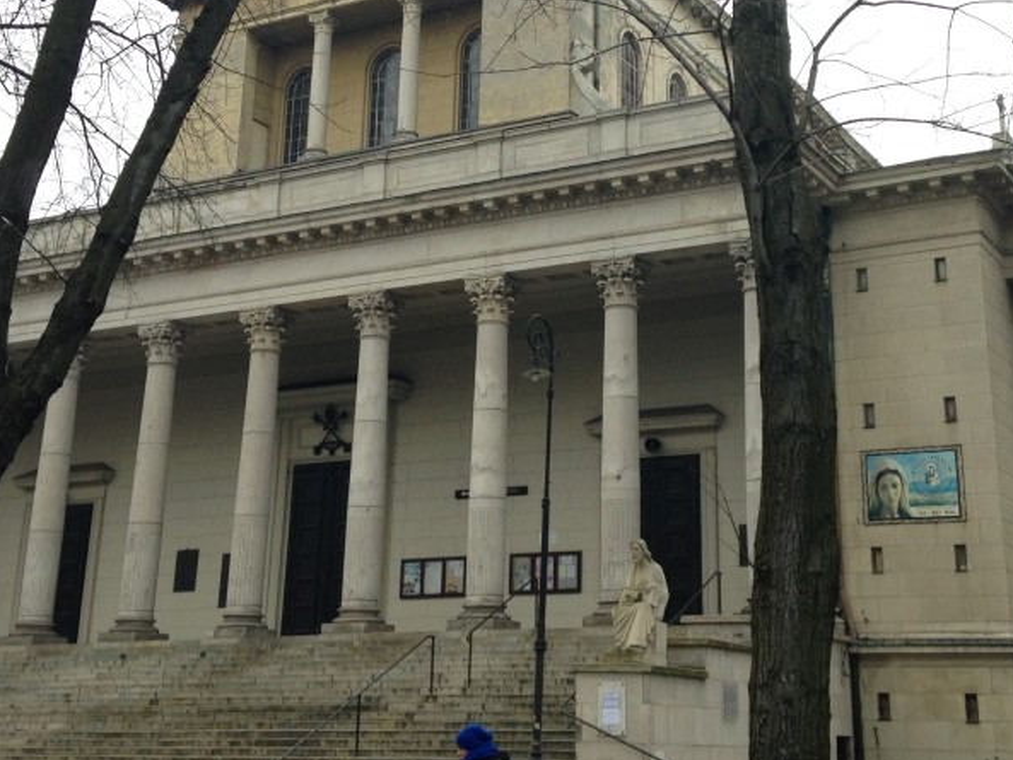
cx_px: 569
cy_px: 224
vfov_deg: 25.5
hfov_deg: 33.7
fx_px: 1668
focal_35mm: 57
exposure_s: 1/120
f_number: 2.4
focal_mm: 4.12
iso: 50
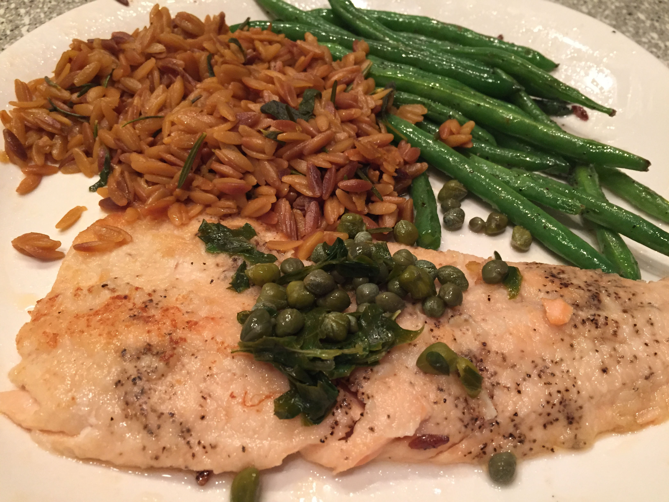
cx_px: 334
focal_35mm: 29
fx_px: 560
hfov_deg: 61.7
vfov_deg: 48.2
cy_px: 251
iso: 200
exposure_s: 1/30
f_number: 2.2
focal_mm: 4.15
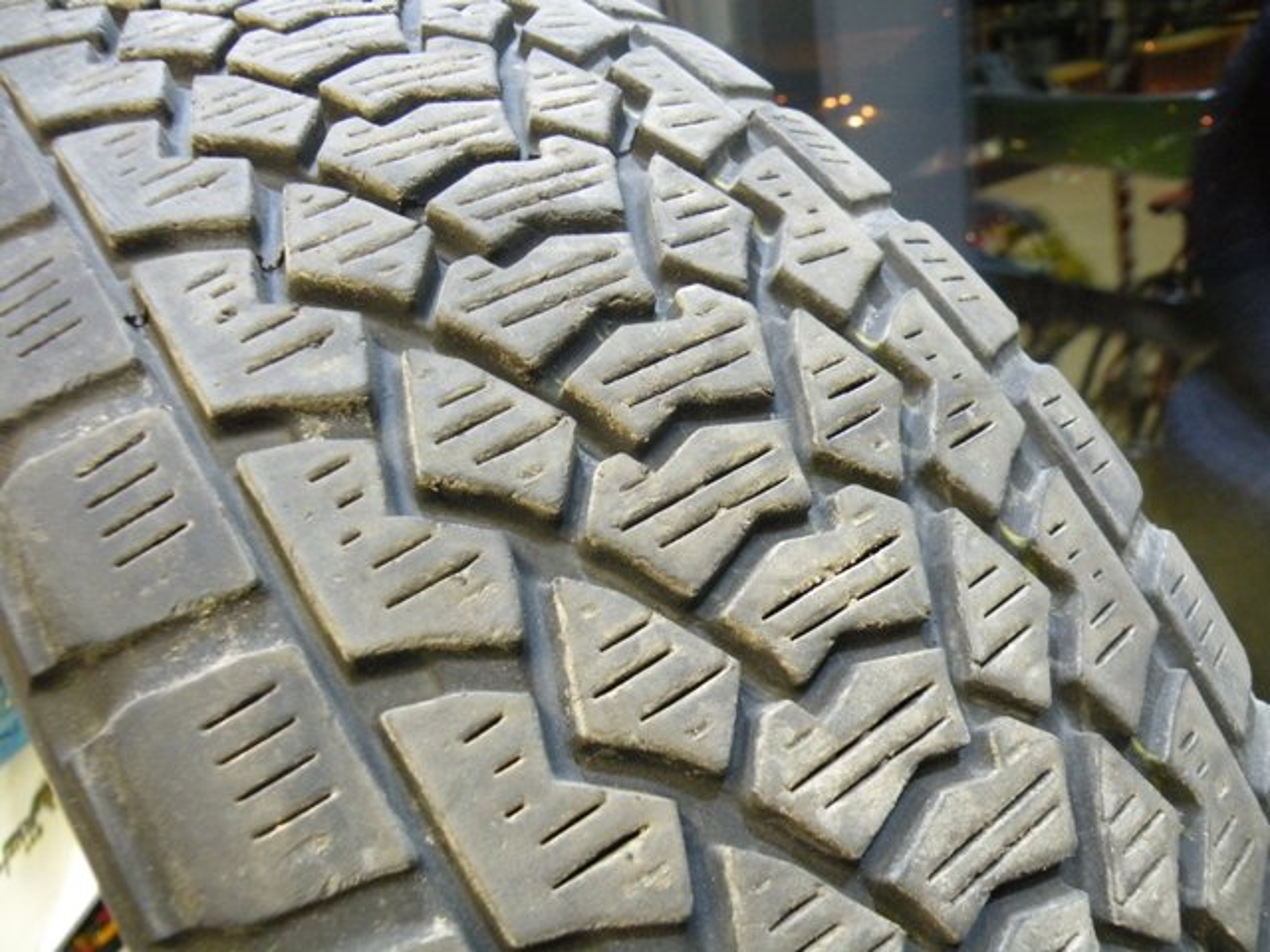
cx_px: 635
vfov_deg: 51.4
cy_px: 476
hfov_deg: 65.3
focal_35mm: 27
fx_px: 991
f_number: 2.8
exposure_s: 1/37
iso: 400
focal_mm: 4.7
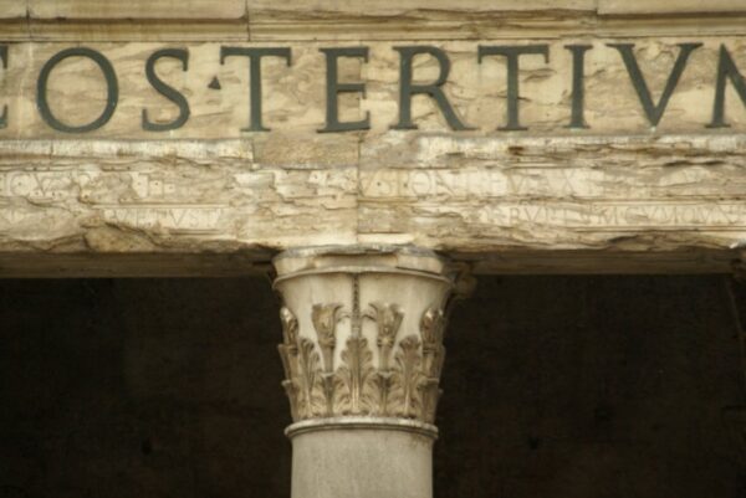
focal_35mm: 270
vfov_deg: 5.1
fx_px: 5599
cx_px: 373
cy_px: 249
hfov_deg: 7.6
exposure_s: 1/250
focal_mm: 180
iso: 400
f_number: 4.5
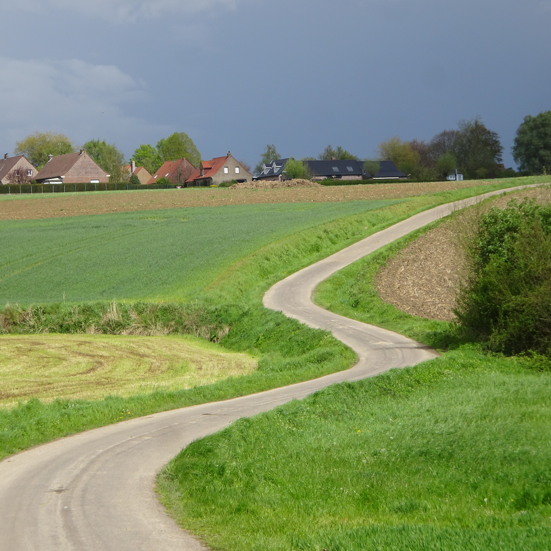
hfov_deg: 12.4
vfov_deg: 12.4
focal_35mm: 141
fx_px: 2539
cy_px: 274
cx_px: 225
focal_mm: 20.29
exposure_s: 1/400
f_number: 5.6
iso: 80
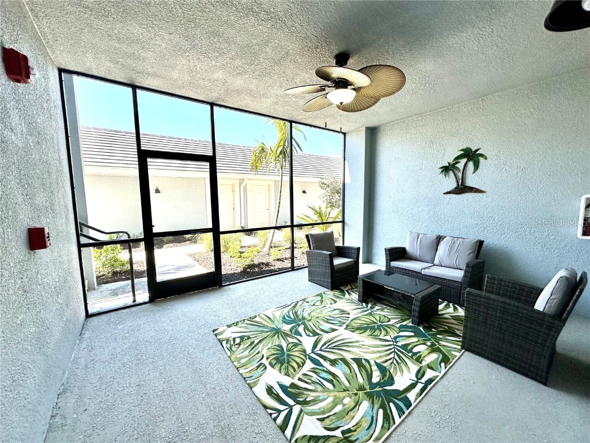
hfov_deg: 102.1
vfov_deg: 85.7
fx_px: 239
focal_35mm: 14
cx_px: 295
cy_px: 222
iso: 40
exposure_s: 1/392
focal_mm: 2.22
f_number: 2.2
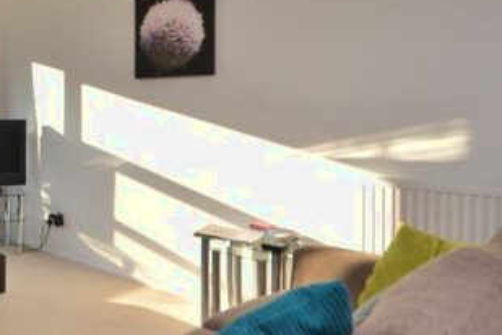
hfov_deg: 48.7
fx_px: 474
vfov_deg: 38.4
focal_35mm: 34
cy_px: 110
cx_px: 34
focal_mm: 10
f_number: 3.5
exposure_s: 1/125
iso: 100
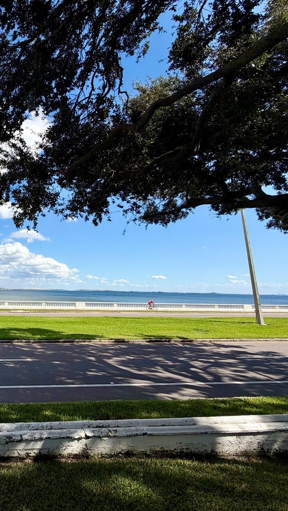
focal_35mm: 21
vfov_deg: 83.8
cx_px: -23
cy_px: 248
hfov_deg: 42.9
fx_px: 285
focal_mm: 2.22
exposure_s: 1/1105
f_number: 2.2
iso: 20
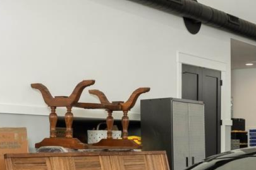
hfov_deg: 23.6
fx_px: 612
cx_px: 143
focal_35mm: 86
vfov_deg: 15.8
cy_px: 128
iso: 320
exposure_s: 1/6
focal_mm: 17
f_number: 6.3
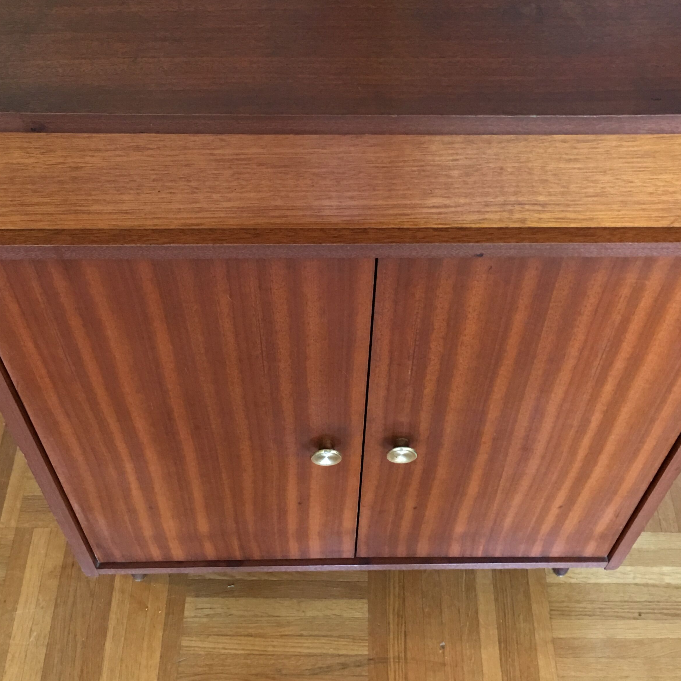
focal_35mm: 44
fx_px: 979
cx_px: 370
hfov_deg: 38.3
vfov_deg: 38.3
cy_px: 290
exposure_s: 1/8
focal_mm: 4.15
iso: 125
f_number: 2.2
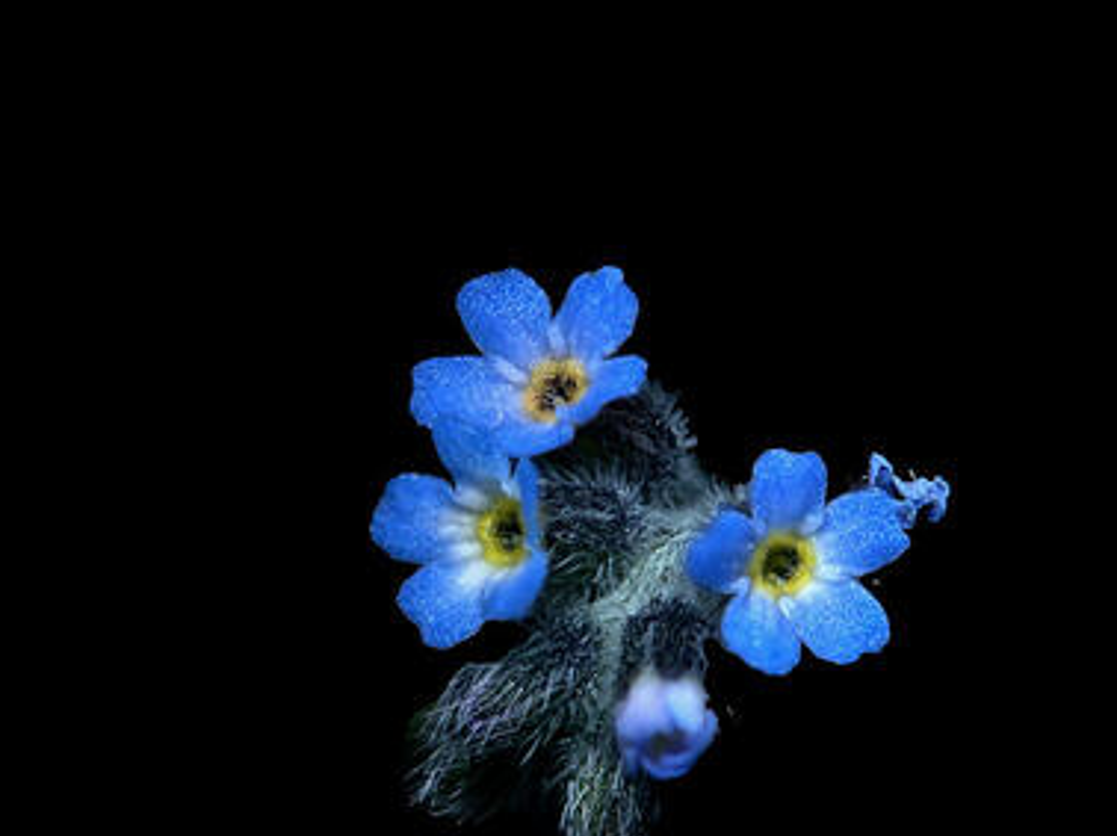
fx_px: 7739
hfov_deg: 8.3
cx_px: 520
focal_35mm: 240
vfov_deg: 6.2
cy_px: 578
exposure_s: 1/2
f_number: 8
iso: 320
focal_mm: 105
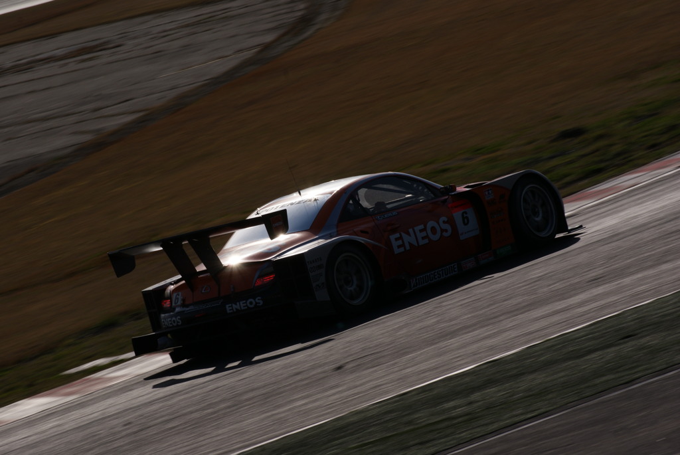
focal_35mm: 345
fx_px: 6523
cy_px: 228
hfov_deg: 6.0
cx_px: 340
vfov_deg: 4.0
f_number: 16
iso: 100
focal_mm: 230
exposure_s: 1/320
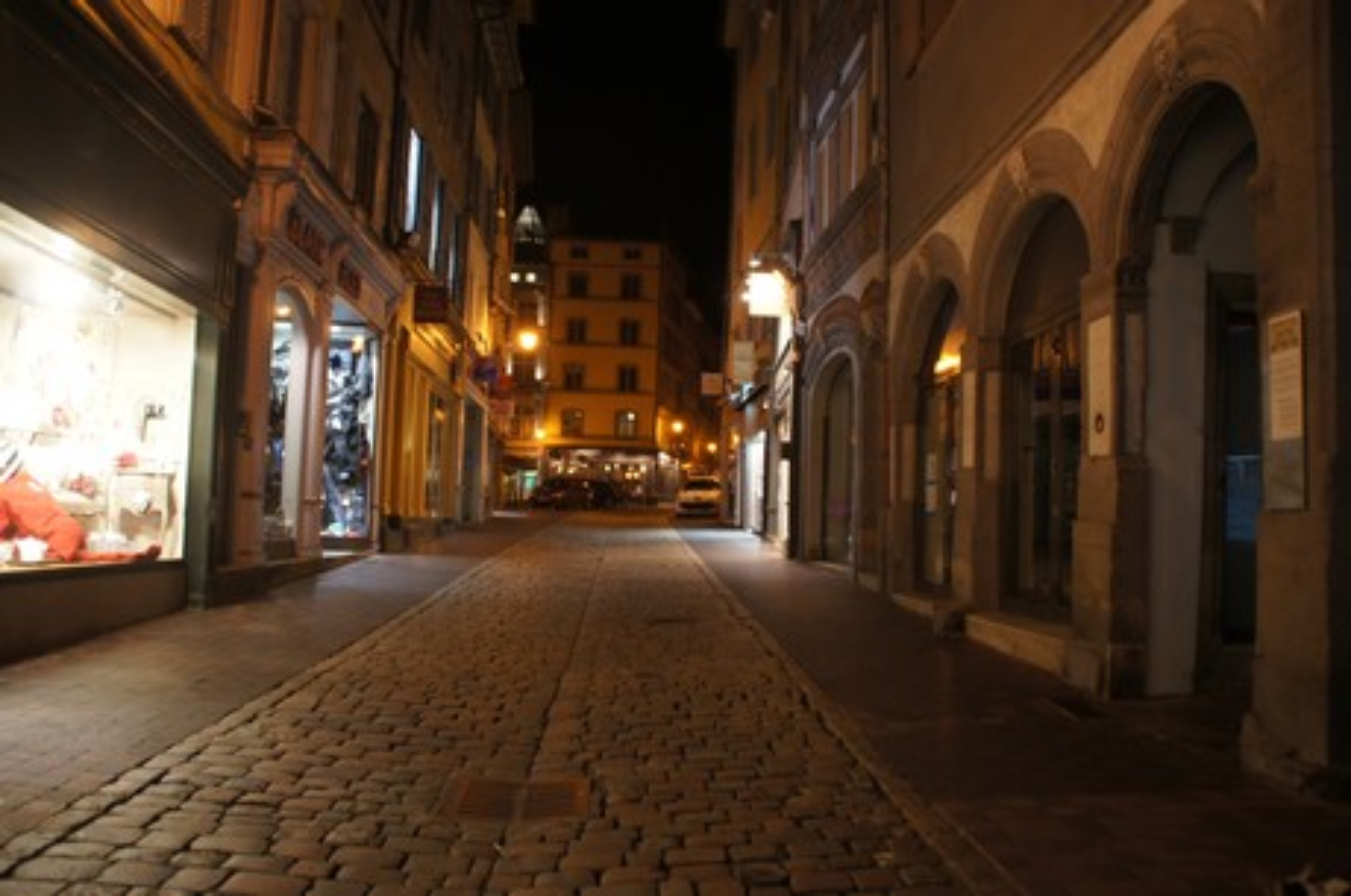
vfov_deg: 47.8
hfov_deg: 67.5
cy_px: 448
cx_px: 676
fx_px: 1011
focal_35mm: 27
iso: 800
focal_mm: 18
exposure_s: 1/30
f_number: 3.5
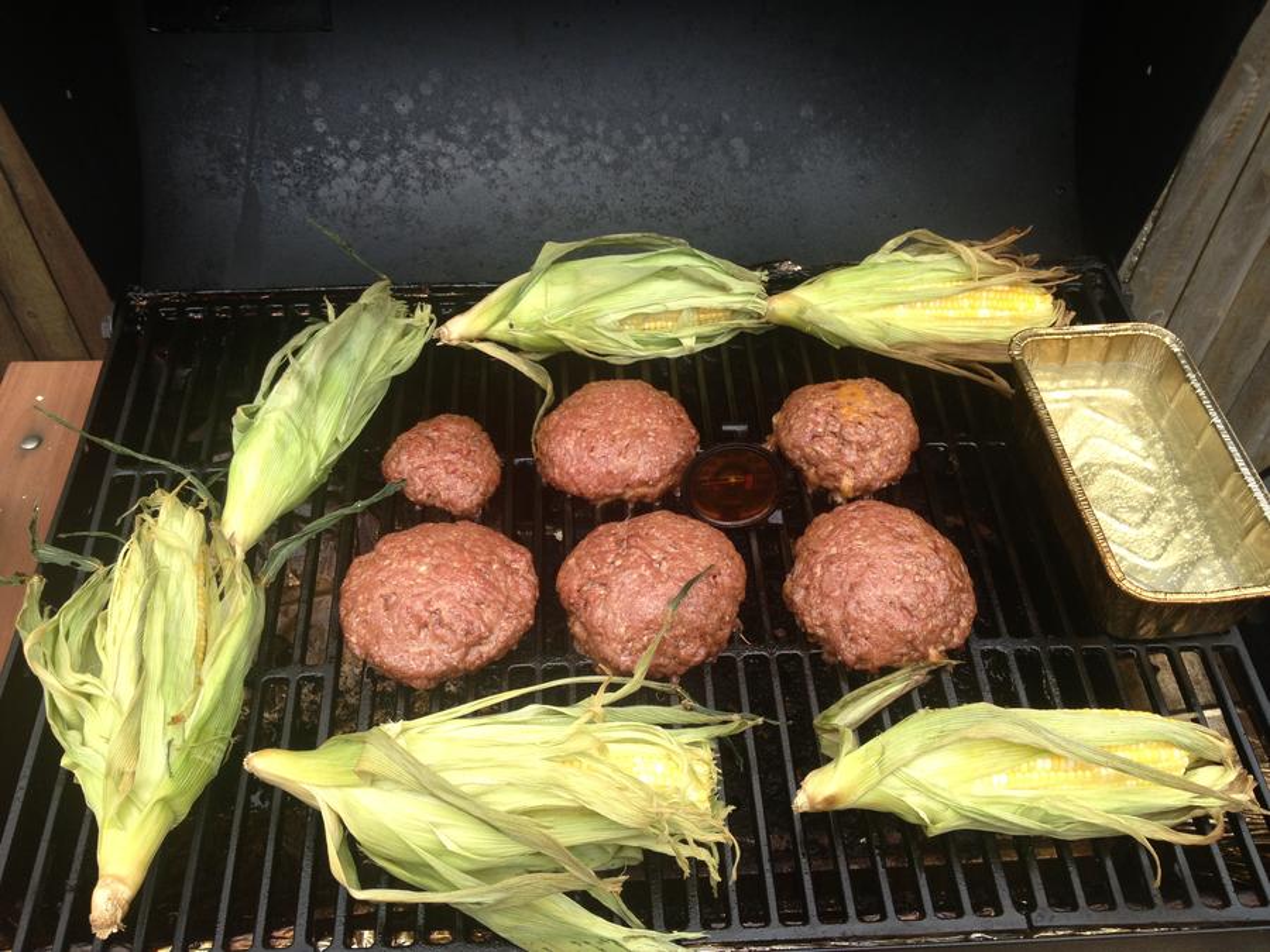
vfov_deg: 40.7
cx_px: 635
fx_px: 1284
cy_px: 476
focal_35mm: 35
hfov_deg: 52.6
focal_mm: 4.28
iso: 50
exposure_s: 1/557
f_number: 2.4
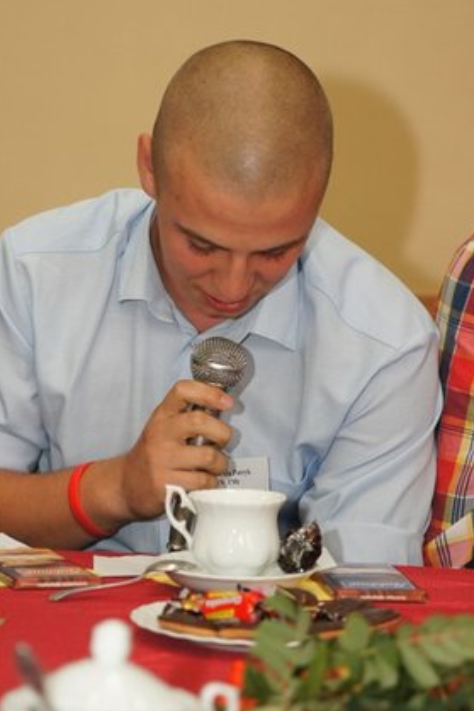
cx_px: 190
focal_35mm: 138
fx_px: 2723
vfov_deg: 14.9
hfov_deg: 9.9
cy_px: 361
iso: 400
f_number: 4
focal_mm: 70
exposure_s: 1/125
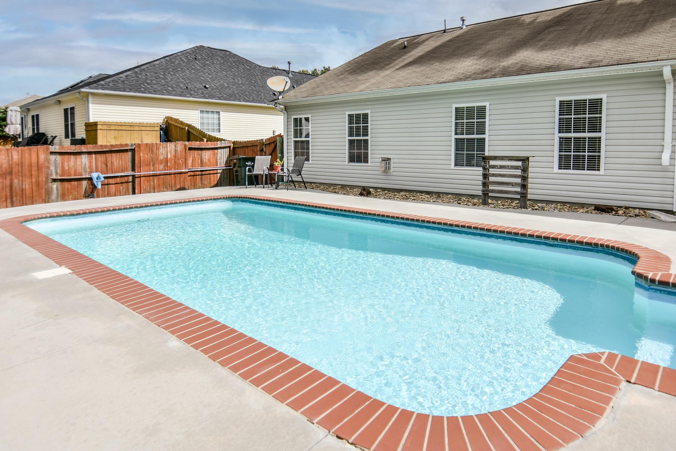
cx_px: 388
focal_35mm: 20
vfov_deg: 62.6
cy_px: 265
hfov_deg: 84.6
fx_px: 368
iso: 160
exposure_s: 1/2500
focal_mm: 11
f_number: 2.8
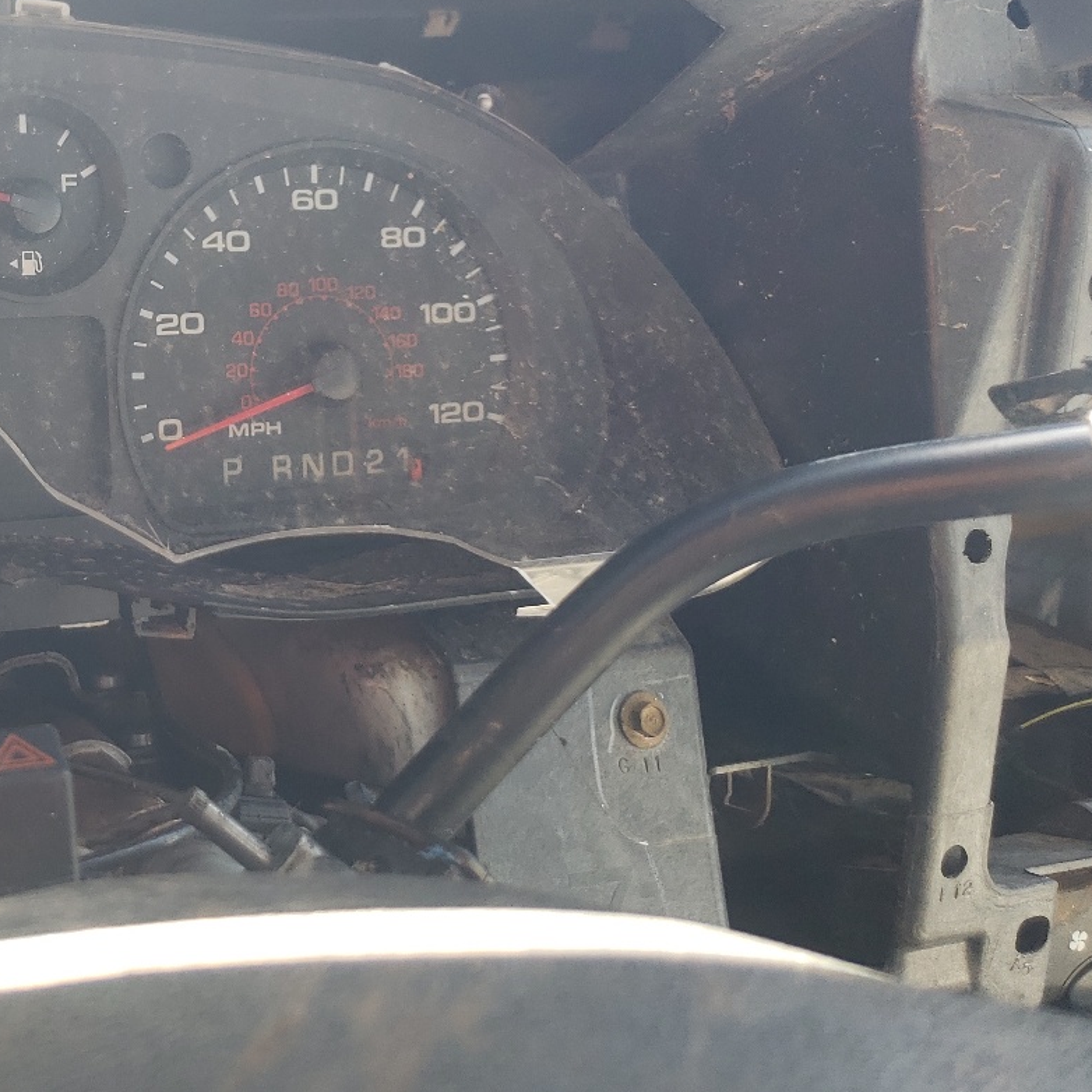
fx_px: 1677
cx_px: 108
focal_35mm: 47
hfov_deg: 34.1
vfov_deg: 35.4
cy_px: 292
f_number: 1.5
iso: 50
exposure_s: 1/103
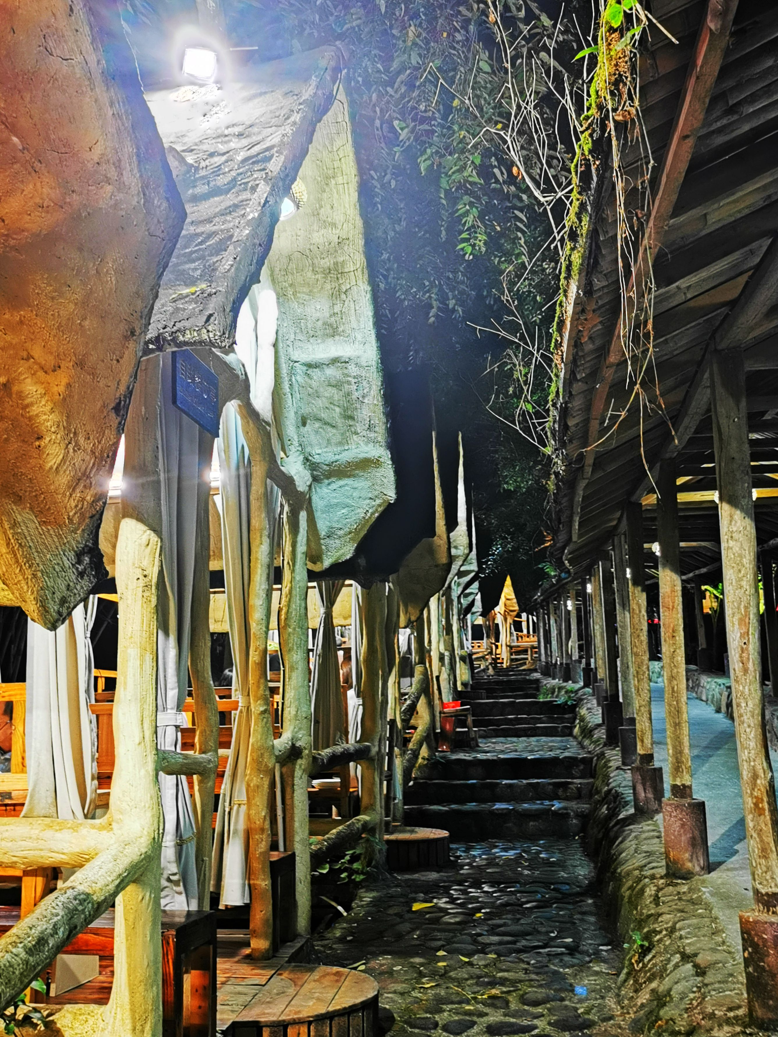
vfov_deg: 51.4
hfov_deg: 39.7
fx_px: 1079
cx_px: 389
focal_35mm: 36
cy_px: 518
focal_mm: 5.58
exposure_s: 6
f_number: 1.8
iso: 320
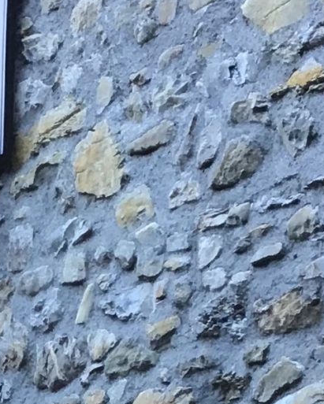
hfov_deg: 9.3
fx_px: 1976
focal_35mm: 165
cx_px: 53
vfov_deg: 11.3
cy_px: 567
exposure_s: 1/33
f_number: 2.4
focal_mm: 3.3
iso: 25
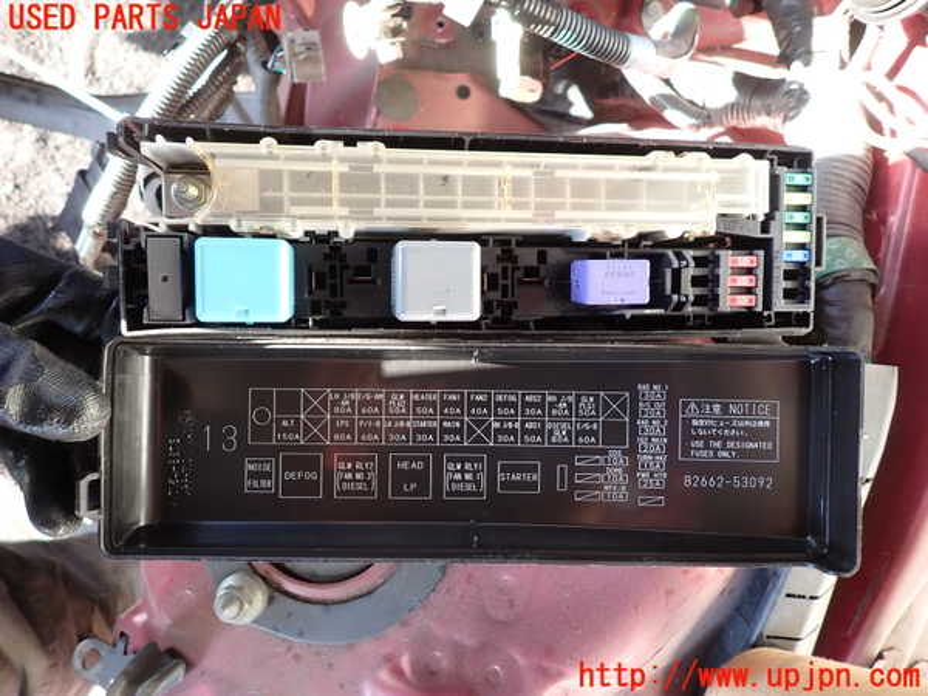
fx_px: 670
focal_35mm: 25
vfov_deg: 54.9
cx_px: 464
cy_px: 348
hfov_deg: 69.4
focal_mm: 4.5
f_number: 2
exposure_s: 1/60
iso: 200
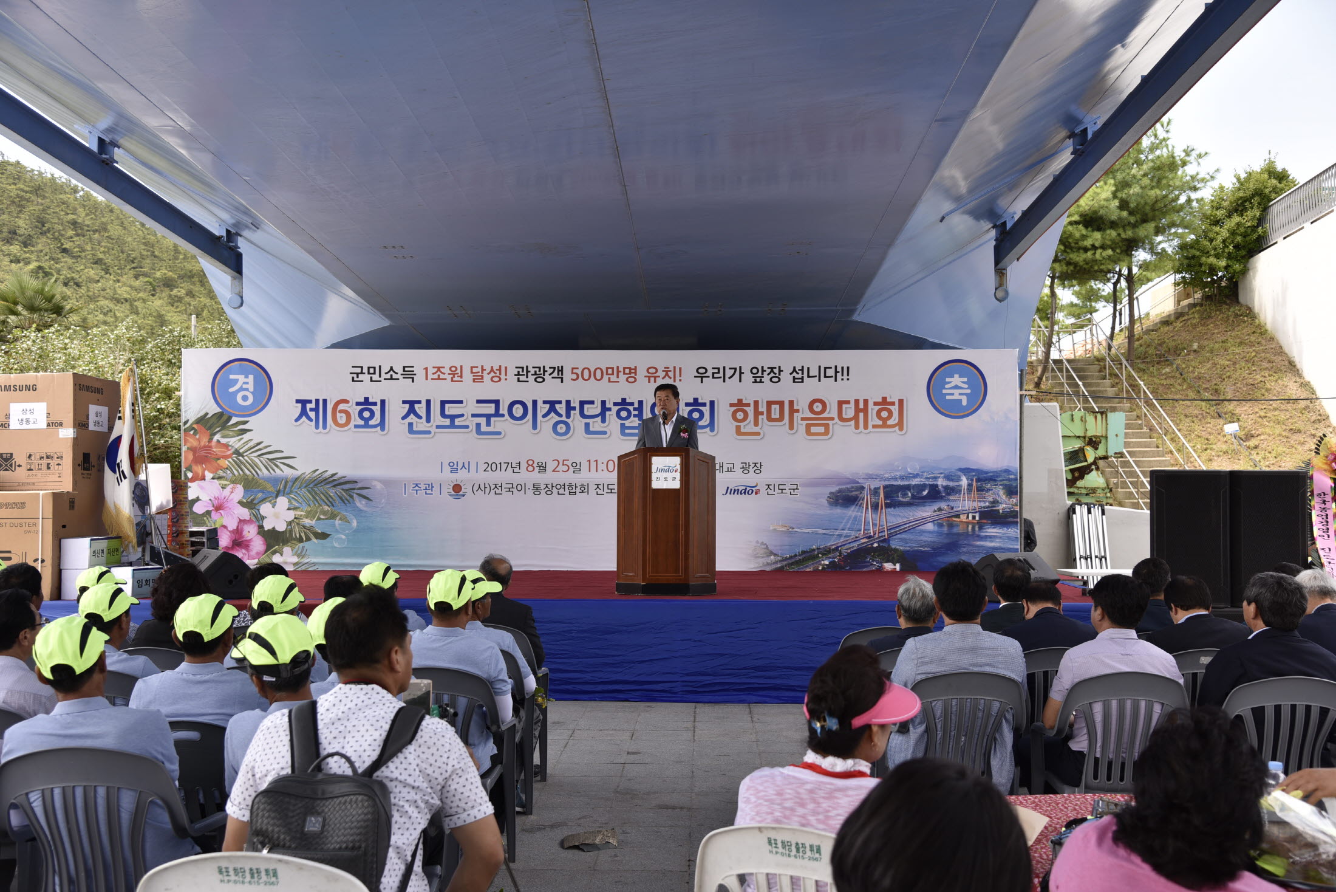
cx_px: 668
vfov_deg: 35.1
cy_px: 446
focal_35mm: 38
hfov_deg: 50.7
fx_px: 1411
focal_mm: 38
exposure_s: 1/125
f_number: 5
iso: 64
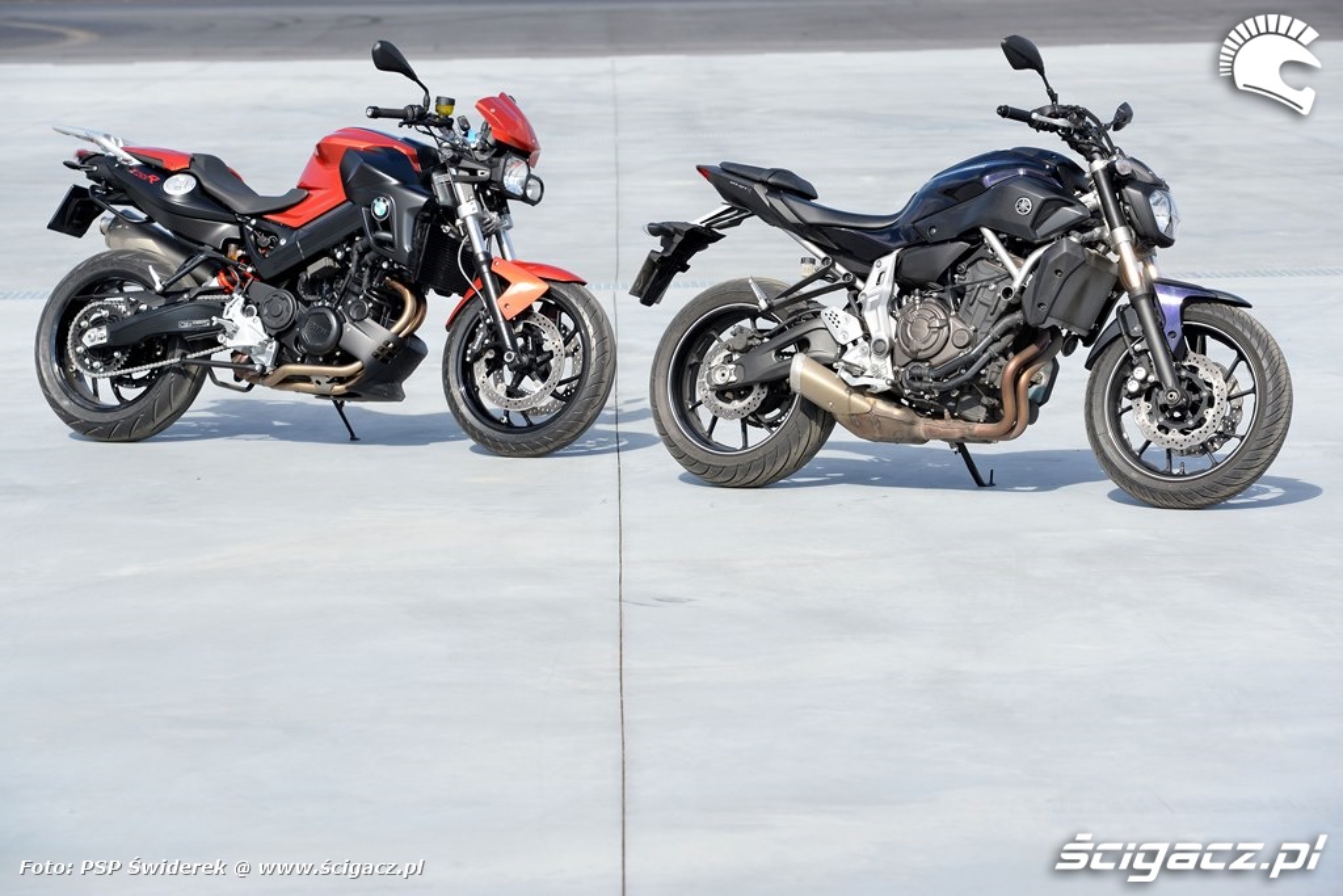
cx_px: 672
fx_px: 5223
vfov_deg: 9.8
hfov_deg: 14.7
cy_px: 448
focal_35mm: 140
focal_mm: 140
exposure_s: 1/500
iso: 400
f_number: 11
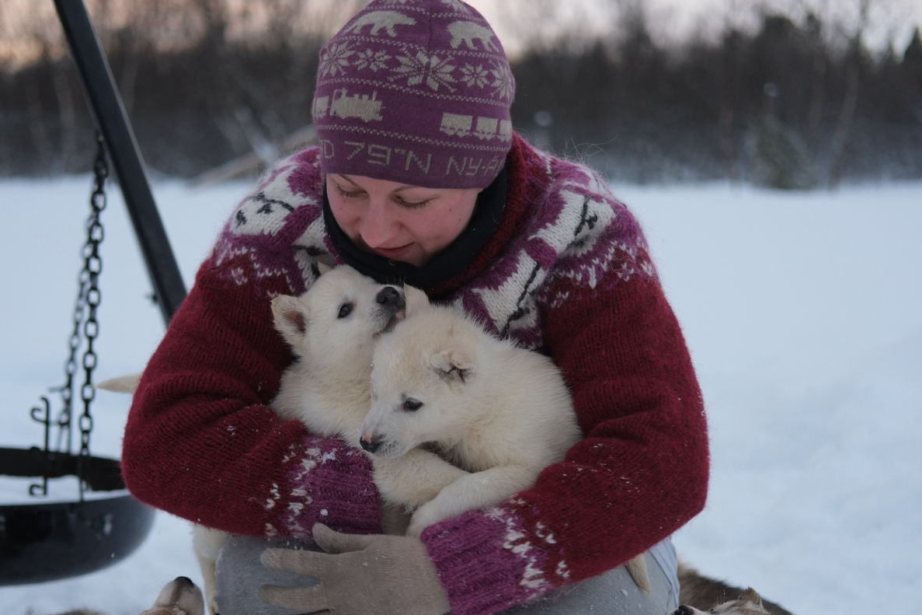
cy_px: 378
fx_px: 1716
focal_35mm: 67
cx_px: 459
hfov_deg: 30.1
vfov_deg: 20.3
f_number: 2
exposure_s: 1/500
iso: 640
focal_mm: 35
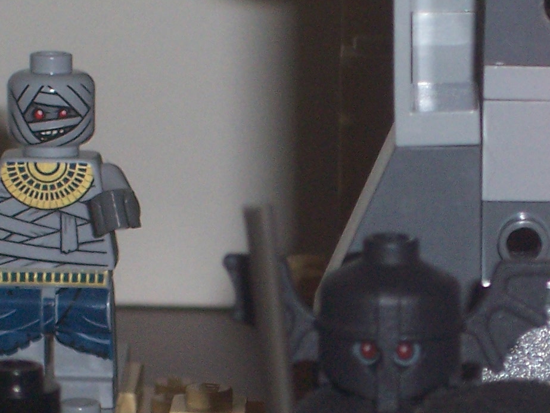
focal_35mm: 283
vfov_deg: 5.2
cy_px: 436
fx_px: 4496
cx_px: 410
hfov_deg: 7.0
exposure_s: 1/90
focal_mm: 16.8
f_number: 4.6
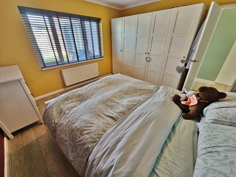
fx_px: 89
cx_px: 118
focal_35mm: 13
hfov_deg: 106.2
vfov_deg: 89.9
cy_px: 88
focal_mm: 2.2
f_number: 2.2
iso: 320
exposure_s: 1/50
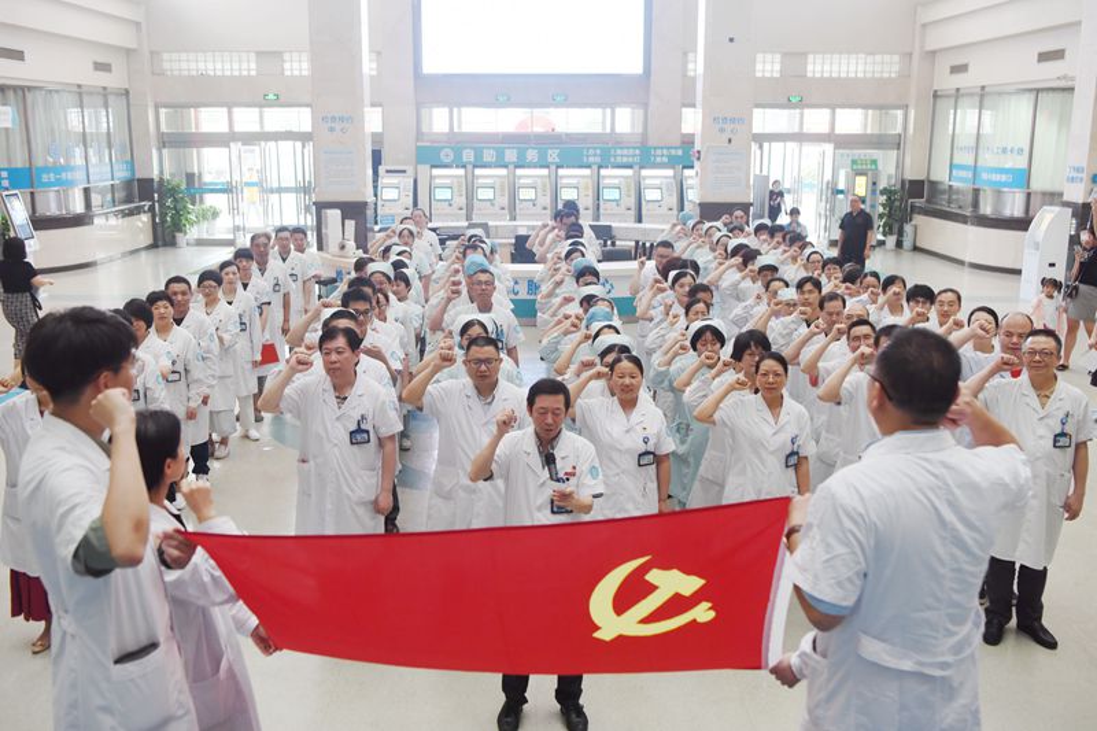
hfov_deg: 58.7
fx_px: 975
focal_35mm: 32
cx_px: 548
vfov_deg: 41.1
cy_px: 366
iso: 1600
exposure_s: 1/60
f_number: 4
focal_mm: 32
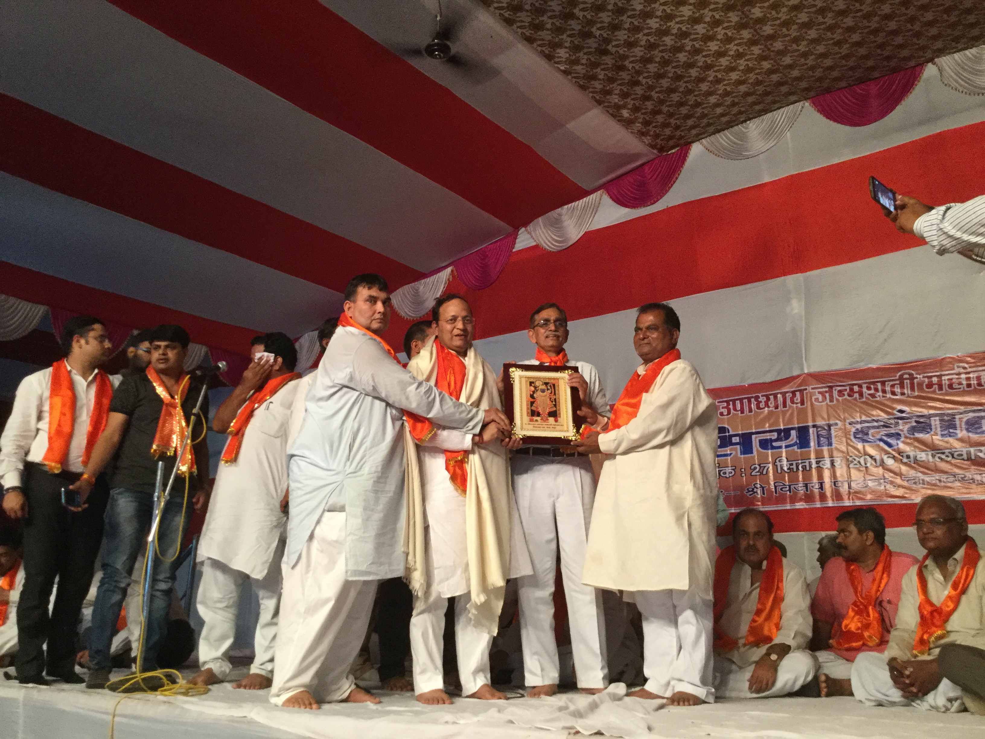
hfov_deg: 58.4
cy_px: 370
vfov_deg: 45.4
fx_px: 882
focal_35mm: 31
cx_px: 492
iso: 200
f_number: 2.4
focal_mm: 3.3
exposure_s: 1/33
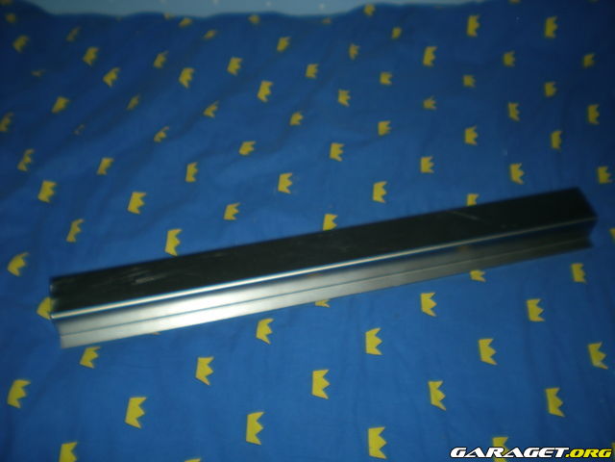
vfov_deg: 37.7
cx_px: 308
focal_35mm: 38
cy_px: 231
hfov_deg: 49.0
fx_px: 675
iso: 50
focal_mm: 6.3
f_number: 3.1
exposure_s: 1/60
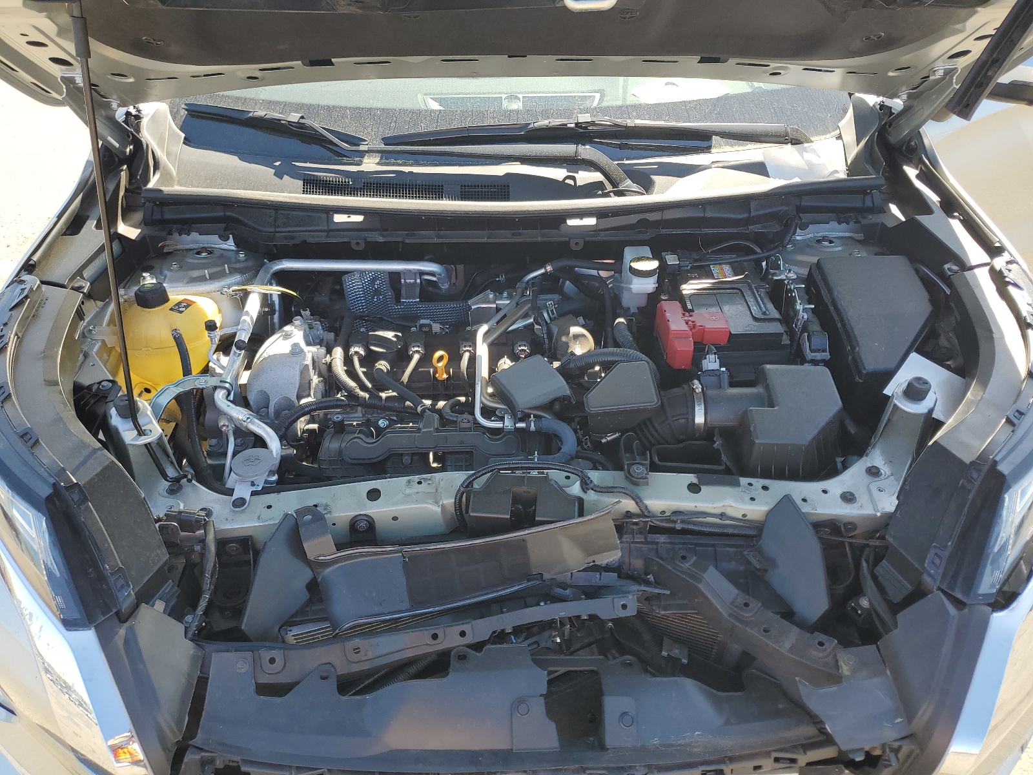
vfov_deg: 53.1
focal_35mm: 26
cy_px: 388
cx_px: 516
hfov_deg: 67.3
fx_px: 776
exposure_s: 1/500
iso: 50
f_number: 1.5
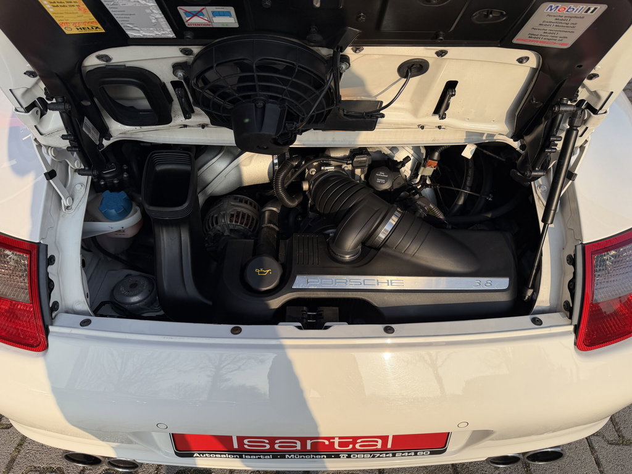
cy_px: 237
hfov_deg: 71.6
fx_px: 438
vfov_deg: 56.8
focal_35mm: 24
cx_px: 316
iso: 80
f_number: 1.78
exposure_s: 1/2299
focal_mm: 6.76
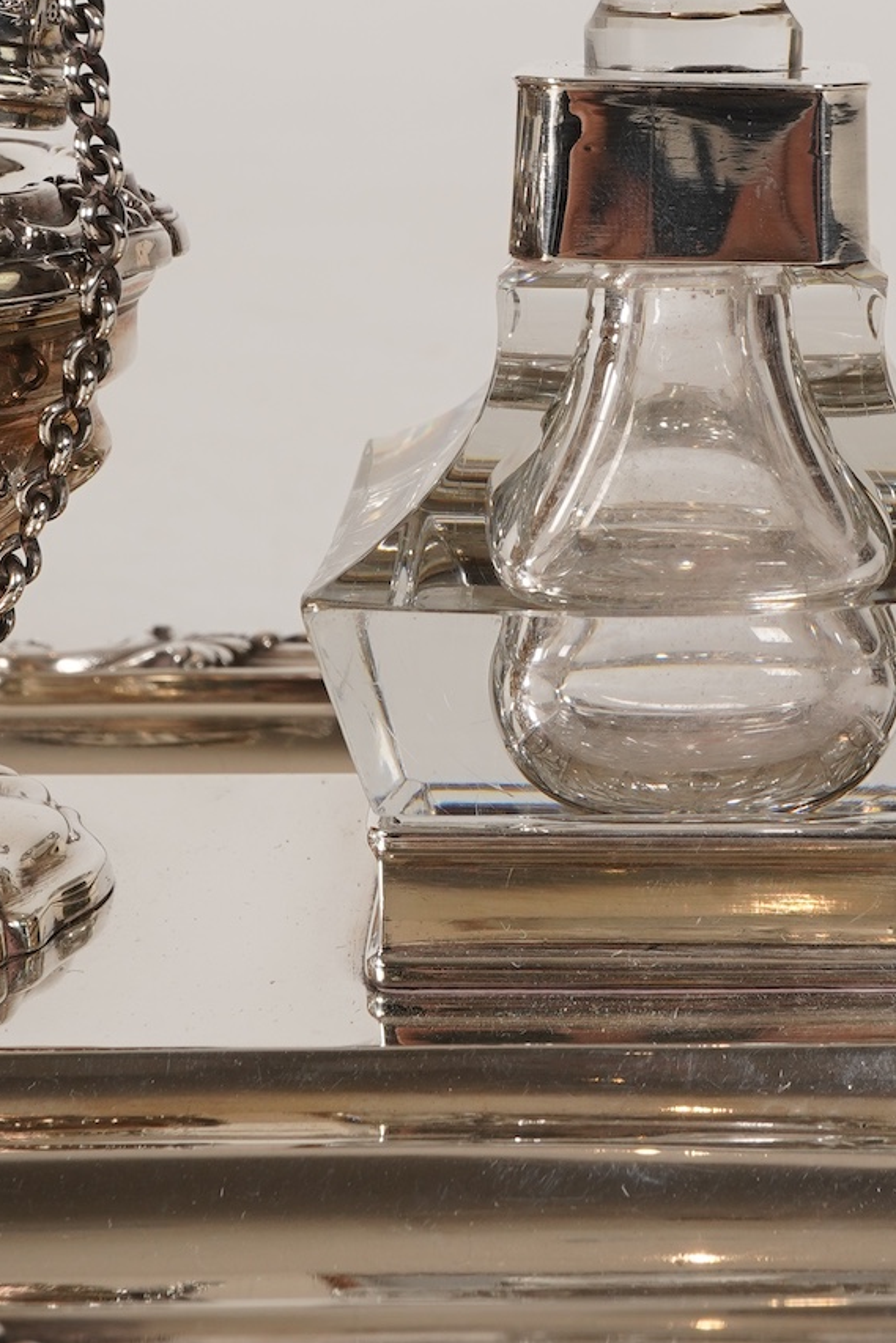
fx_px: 3097
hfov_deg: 16.3
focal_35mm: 83
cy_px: 227
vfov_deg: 24.0
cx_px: 716
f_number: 22
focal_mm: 30
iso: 320
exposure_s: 1/125
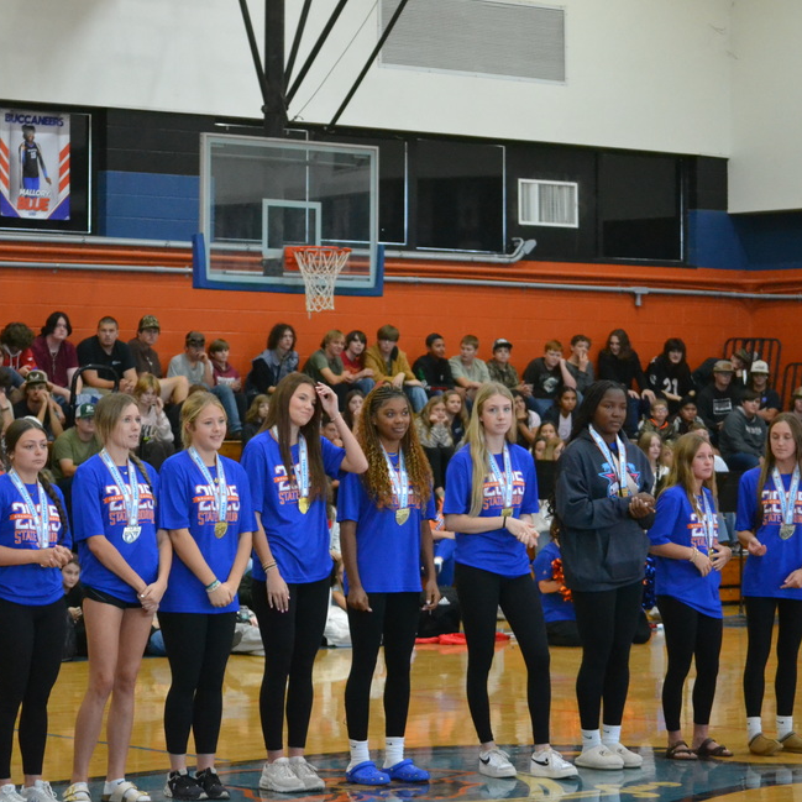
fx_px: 2901
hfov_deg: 15.7
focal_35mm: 111
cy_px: 392
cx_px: 279
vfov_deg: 15.7
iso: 3200
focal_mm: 55
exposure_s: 1/250
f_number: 4
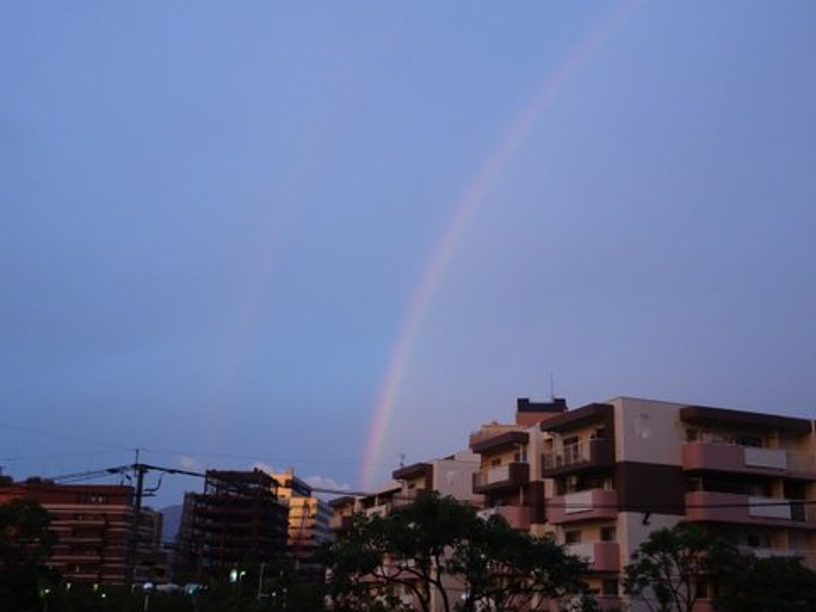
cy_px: 306
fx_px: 872
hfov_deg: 50.1
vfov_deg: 38.7
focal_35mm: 37
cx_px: 408
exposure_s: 1/40
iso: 800
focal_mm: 6.37
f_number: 4
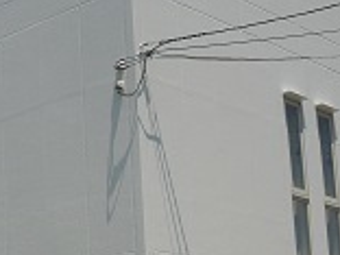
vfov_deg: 13.1
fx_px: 1100
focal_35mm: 112
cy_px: 217
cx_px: 44
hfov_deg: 17.3
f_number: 7.4
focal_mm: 6.3
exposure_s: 1/500
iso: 100
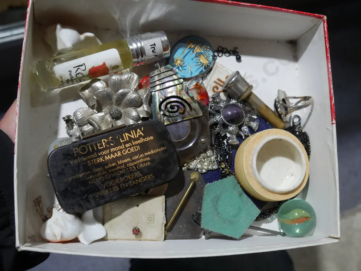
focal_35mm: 46
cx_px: 180
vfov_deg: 31.5
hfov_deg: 41.2
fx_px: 480
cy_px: 136
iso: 400
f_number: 5.1
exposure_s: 1/60
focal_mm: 23
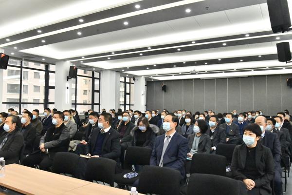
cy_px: 98
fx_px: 251
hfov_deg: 60.3
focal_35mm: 31
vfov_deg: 42.3
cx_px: 146
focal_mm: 26
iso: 20000
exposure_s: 1/500
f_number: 11
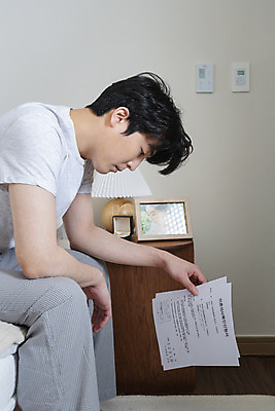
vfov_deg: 42.7
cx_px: 138
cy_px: 206
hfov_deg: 29.3
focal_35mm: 46
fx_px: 527
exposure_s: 1/125
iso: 250
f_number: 5
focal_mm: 46
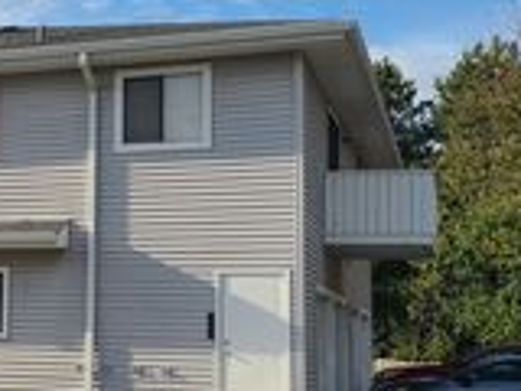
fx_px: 1219
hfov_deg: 21.8
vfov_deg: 18.2
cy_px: 220
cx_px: -147
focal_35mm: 81
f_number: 1.8
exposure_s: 1/1874
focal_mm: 5.4
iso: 40
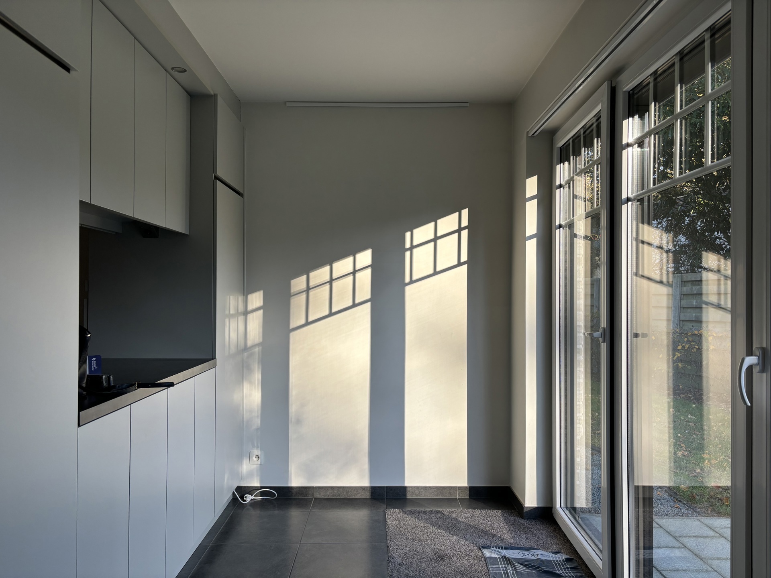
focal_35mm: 26
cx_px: 386
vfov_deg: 53.1
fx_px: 579
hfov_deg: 67.3
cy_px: 289
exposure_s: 1/174
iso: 40
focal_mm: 5.96
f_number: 1.6
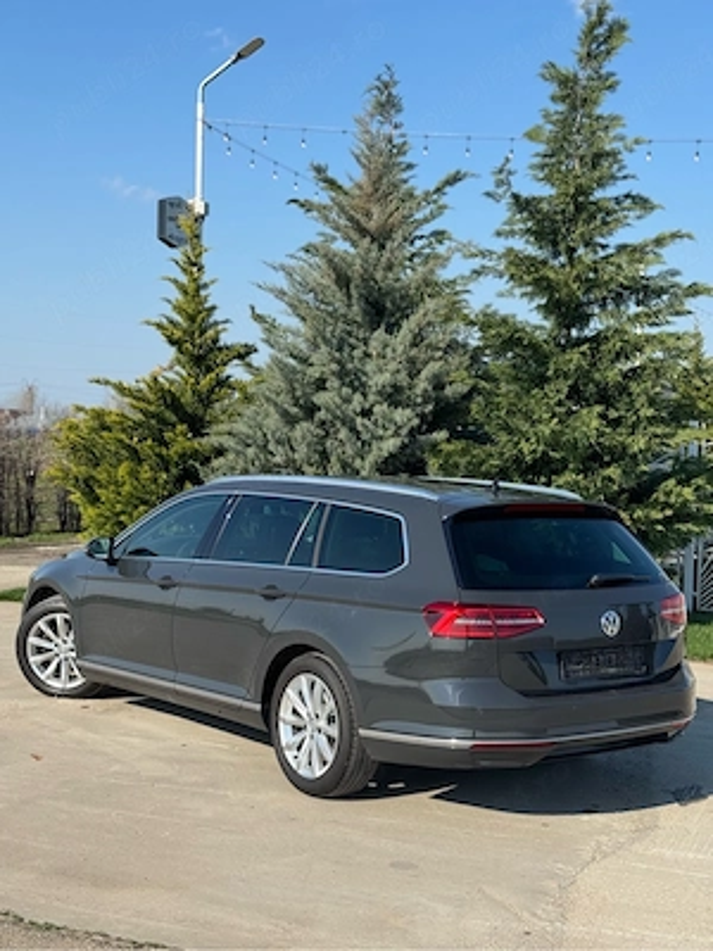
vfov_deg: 39.7
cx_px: 356
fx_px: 1318
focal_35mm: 48
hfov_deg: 30.3
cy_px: 476
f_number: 1.78
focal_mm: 6.76
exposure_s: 1/3610
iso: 64
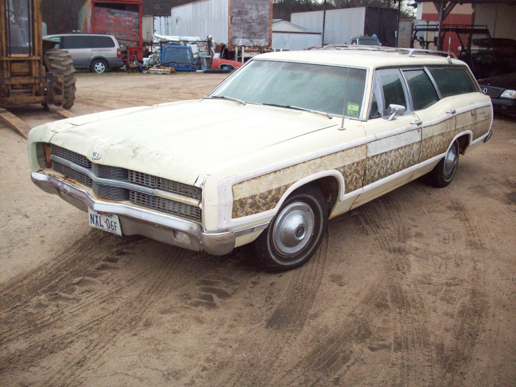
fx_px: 552
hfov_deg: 50.1
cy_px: 194
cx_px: 258
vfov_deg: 38.7
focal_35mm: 37
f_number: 2.8
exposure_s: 1/732
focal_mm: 6.2
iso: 200
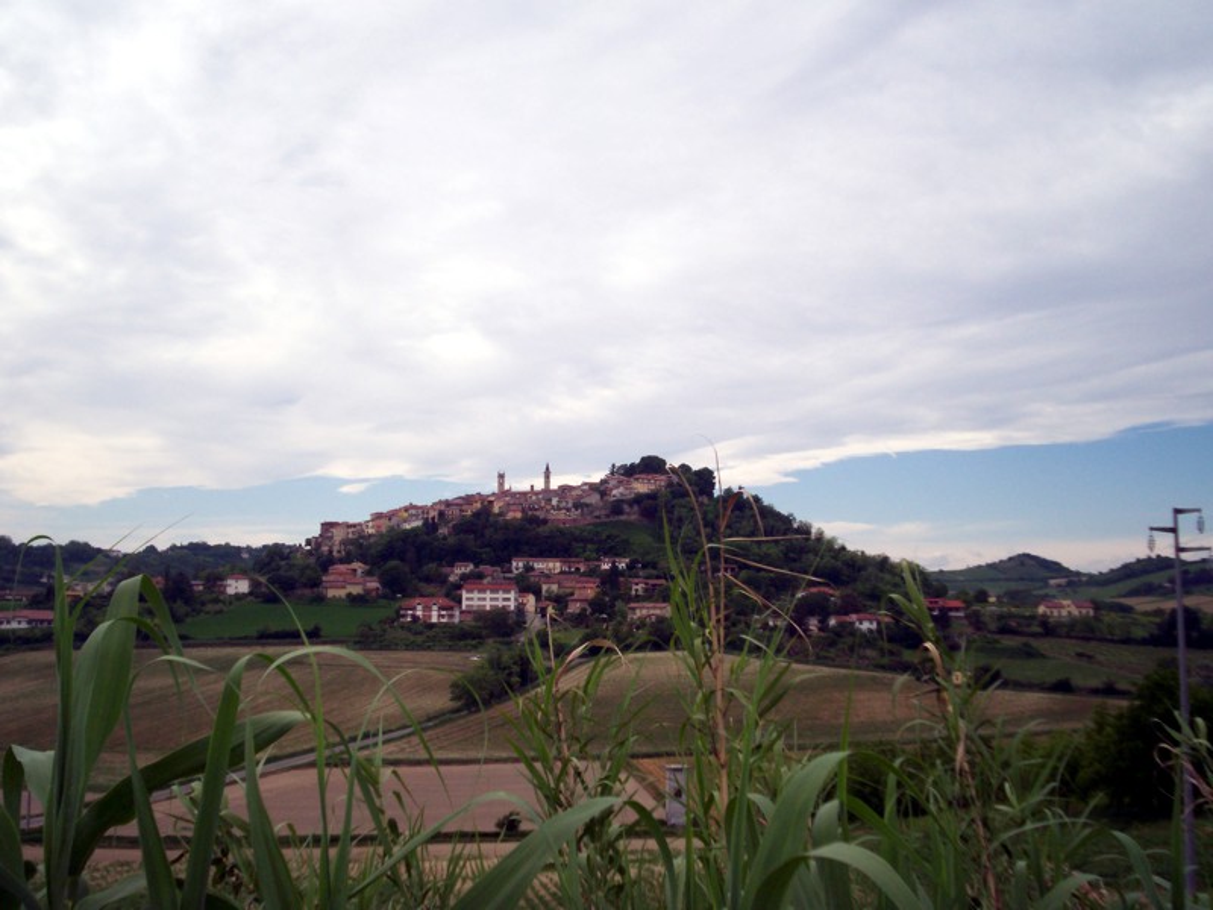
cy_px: 455
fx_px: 1261
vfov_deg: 39.7
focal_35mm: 36
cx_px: 606
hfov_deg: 51.4
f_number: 4.5
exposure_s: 1/777
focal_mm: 5.9
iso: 100
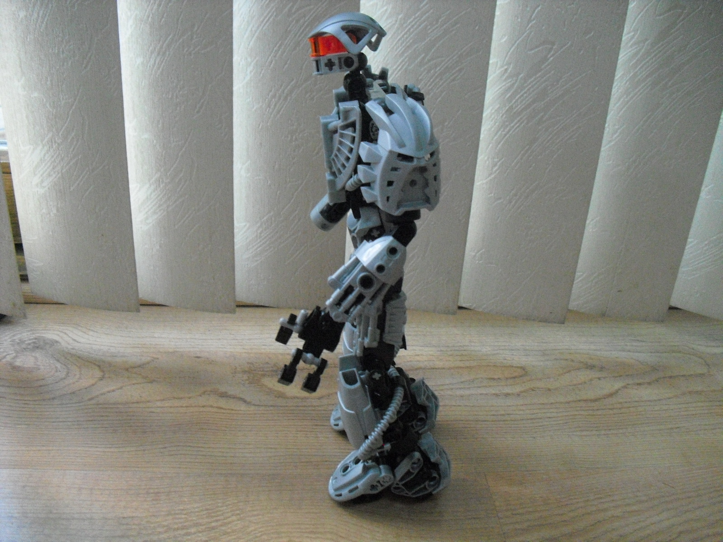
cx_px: 362
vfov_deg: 39.7
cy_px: 271
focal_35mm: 36
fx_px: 752
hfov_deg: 51.4
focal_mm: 6.3
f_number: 3.1
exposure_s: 1/100
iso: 800
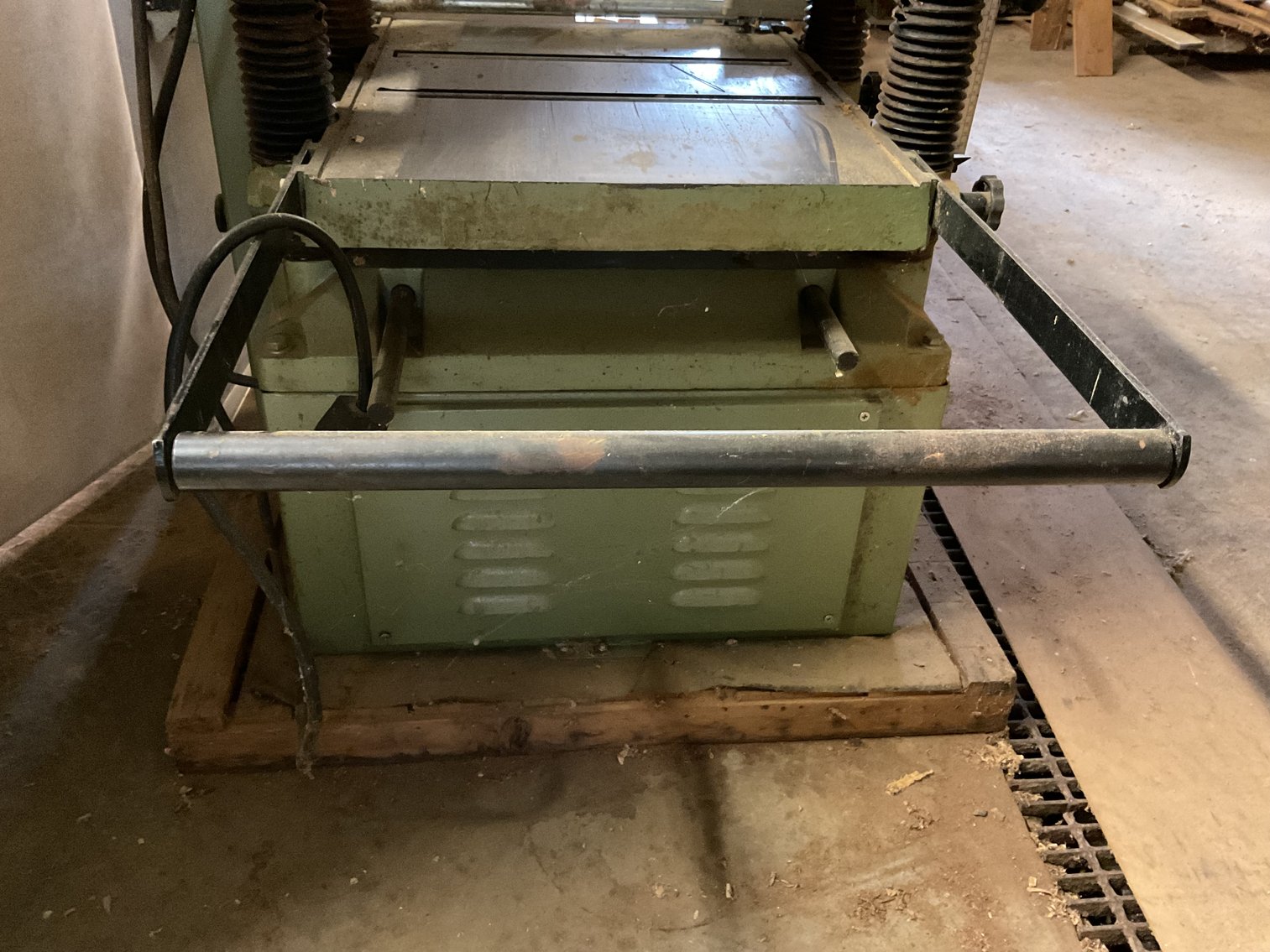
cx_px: 635
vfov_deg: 48.2
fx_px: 1064
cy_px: 476
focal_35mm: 29
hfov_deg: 61.7
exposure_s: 1/20
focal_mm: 3
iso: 500
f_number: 1.8
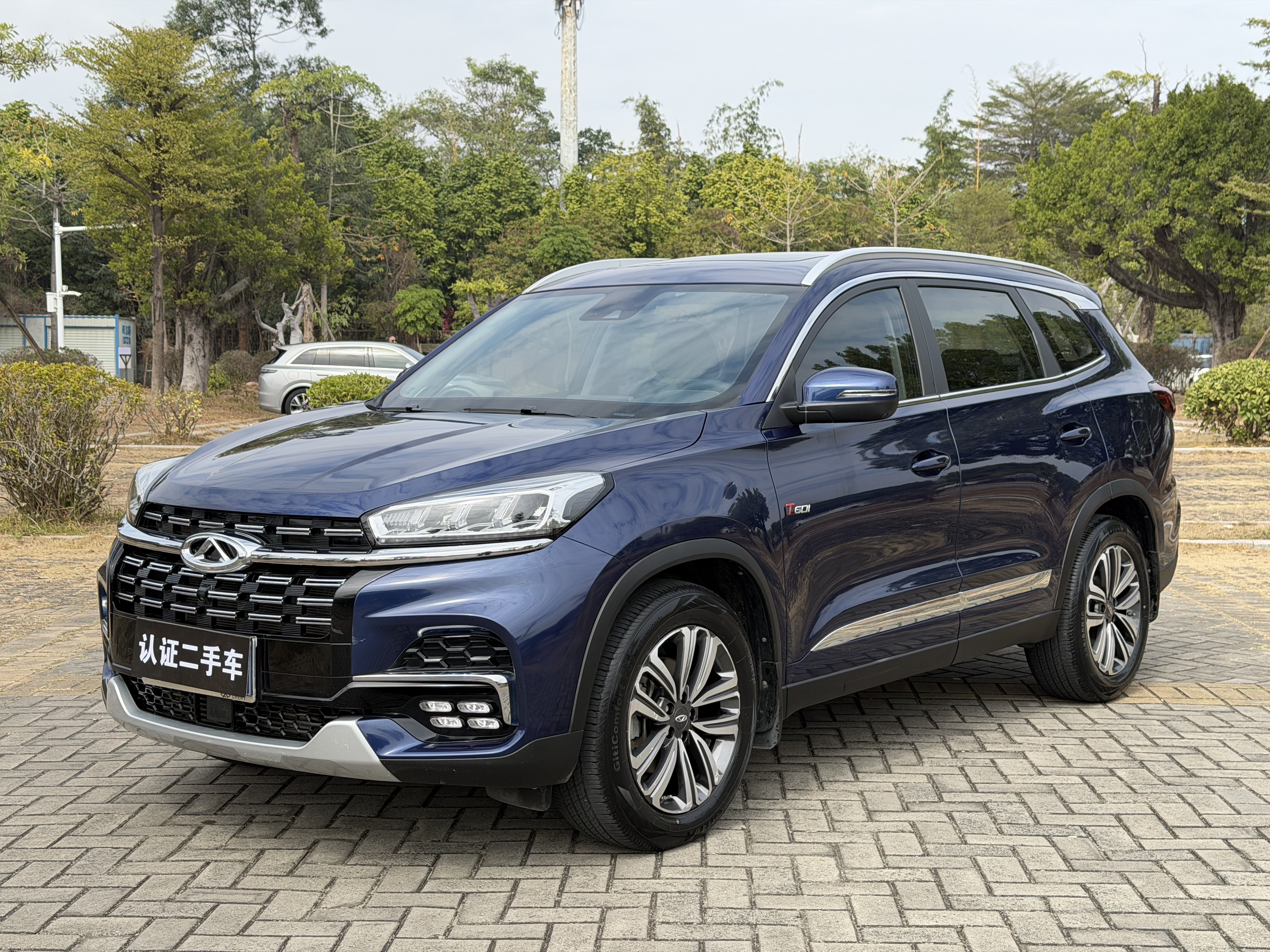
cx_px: 635
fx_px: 1761
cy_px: 476
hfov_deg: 39.7
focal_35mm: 48
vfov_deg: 30.3
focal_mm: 6.76
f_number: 1.78
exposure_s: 1/2494
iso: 64
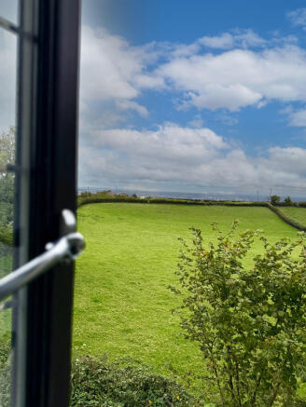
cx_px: 153
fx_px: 283
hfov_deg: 56.8
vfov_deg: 71.6
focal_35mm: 24
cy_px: 204
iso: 80
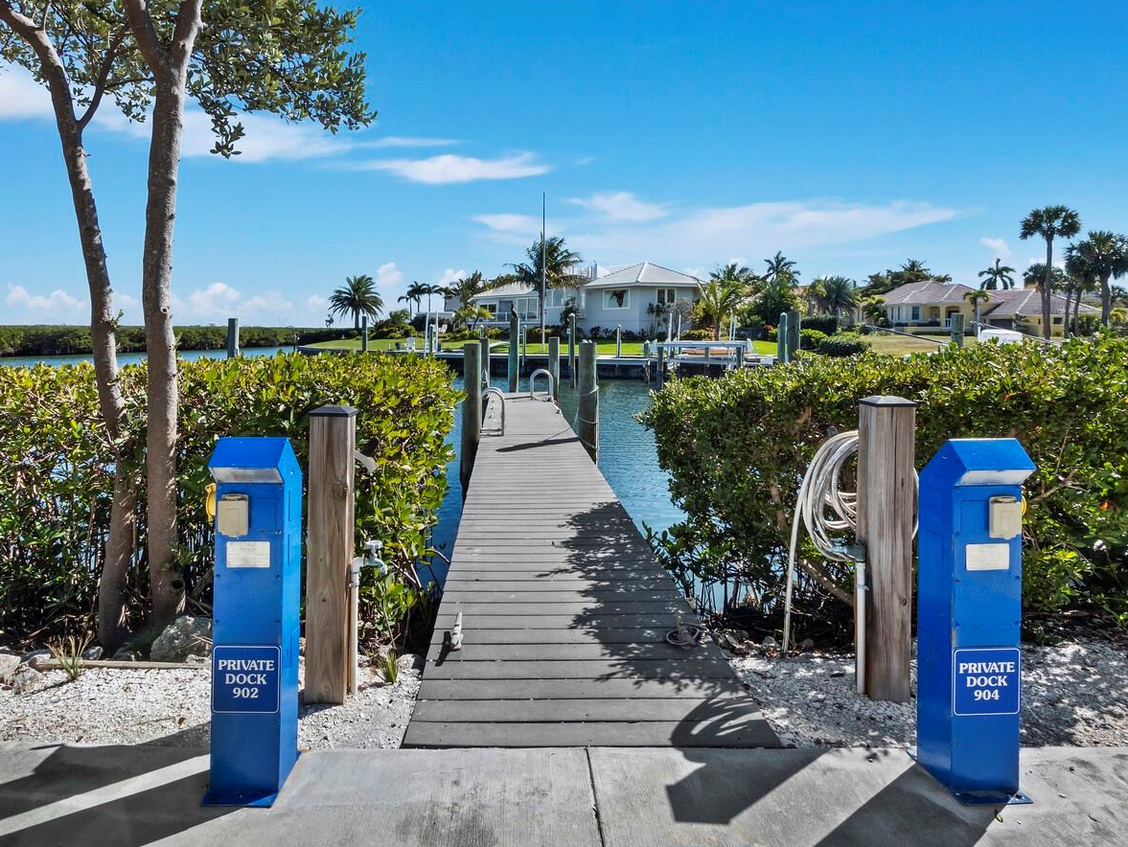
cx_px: 495
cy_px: 318
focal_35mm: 19
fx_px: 619
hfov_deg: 84.3
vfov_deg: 67.7
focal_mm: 7
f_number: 13
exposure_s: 1/160
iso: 320
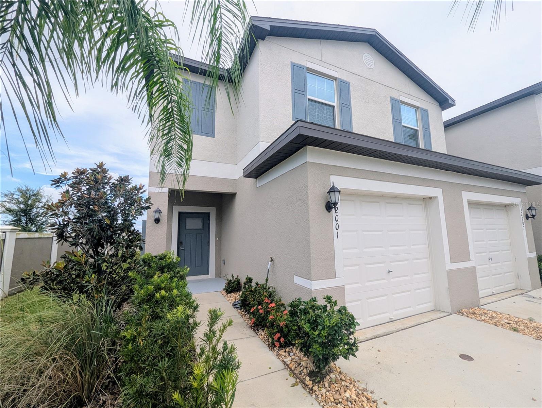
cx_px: 271
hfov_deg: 106.1
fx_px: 204
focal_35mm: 13
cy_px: 204
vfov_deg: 90.1
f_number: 2.2
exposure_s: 1/1712
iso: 49
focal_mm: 1.95
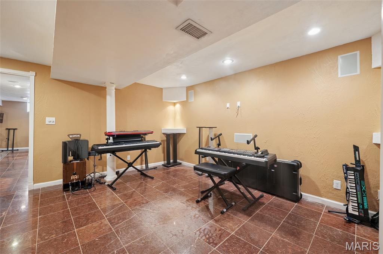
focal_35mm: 14
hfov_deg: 104.3
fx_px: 149
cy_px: 127
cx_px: 192
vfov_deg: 81.1
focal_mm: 14
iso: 400
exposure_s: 1/4
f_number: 8
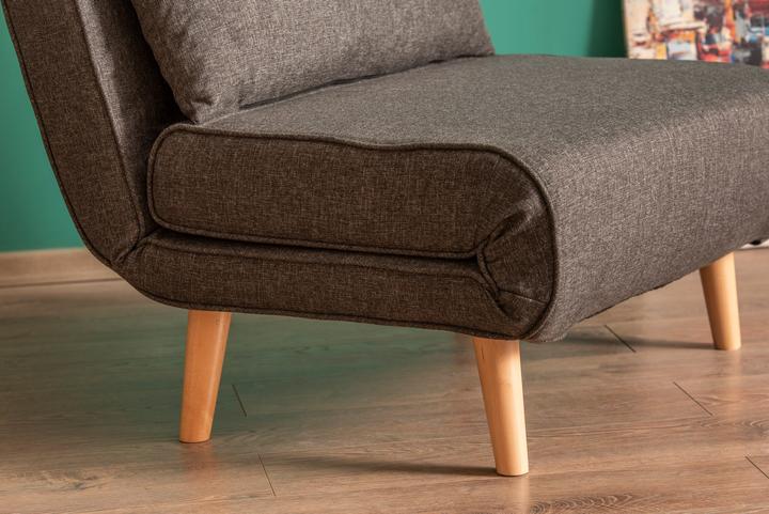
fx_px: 2608
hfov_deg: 16.8
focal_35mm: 122
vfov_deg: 11.3
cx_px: 384
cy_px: 257
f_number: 7.1
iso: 160
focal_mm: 122
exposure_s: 1/160
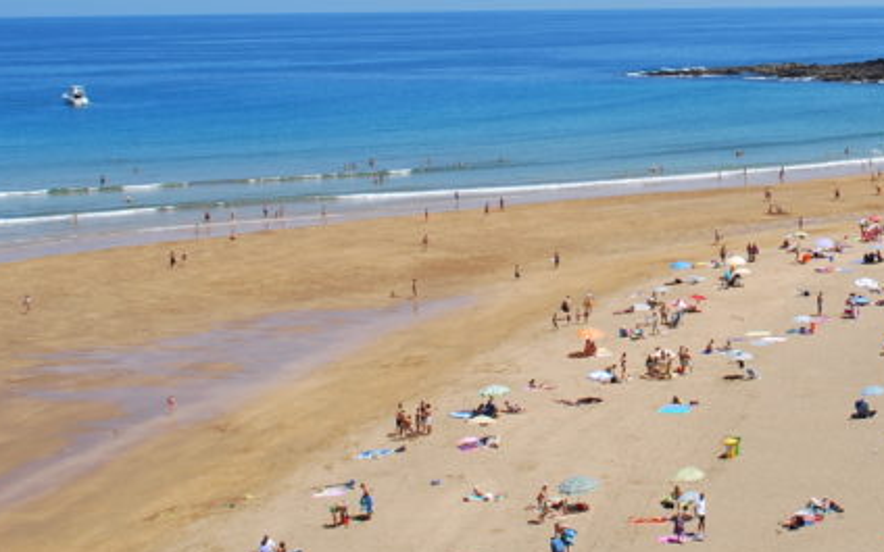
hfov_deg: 30.7
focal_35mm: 65
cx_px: 719
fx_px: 1566
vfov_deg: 19.6
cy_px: 45
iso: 100
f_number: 9
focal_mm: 18
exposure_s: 1/320
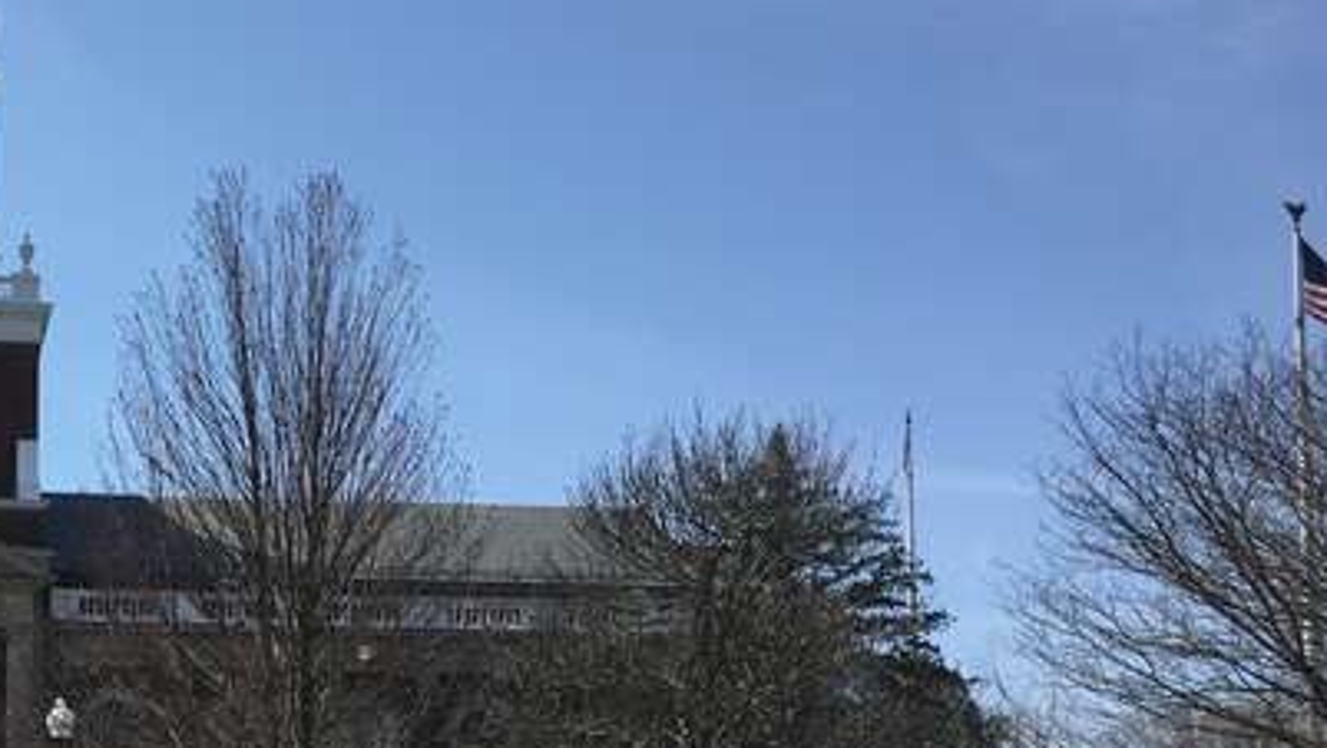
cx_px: 33
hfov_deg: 31.1
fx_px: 2218
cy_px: 728
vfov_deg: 18.7
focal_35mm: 63
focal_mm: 4.15
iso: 25
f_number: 2.2
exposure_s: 1/1876
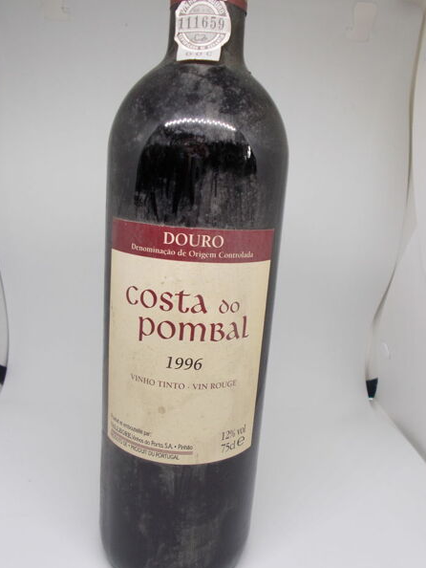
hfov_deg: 49.8
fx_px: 459
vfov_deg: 63.4
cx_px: 204
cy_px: 291
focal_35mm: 28
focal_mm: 4.6
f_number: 3.2
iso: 80
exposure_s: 1/25
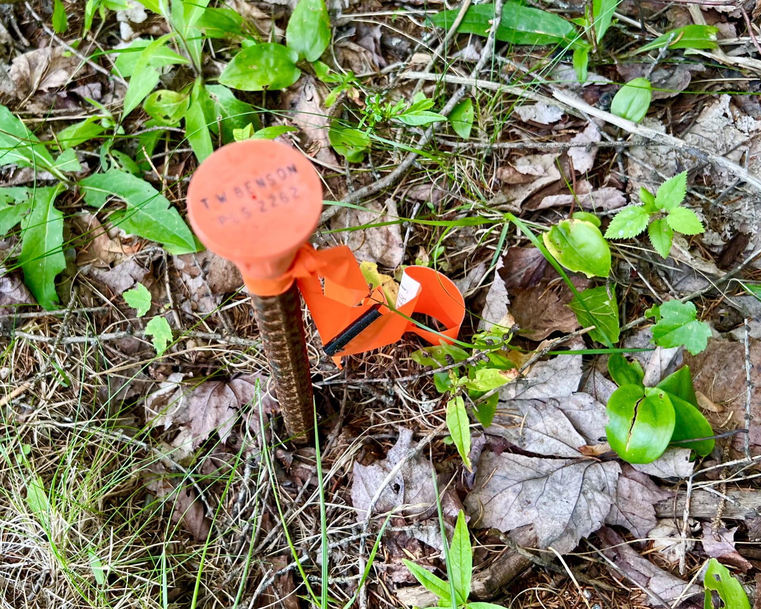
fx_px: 901
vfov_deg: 37.2
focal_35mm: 40
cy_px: 254
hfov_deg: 45.3
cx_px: 276
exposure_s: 1/121
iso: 64
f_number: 1.5
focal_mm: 5.7
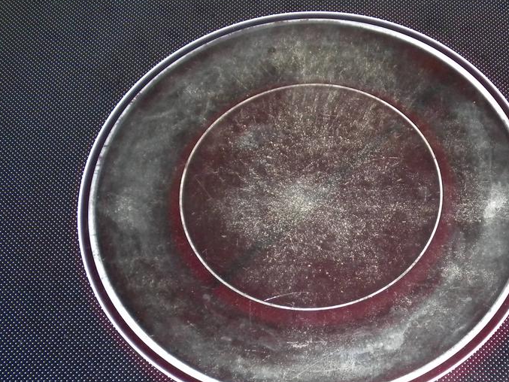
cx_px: 364
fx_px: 912
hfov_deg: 30.8
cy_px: 232
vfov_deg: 23.6
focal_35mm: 62
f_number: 3.5
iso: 400
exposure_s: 1/30
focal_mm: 7.4
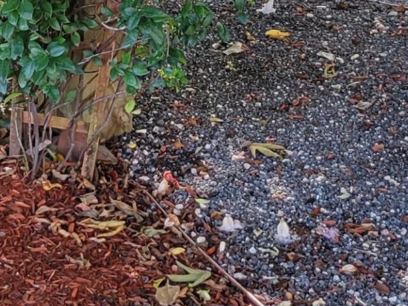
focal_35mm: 122
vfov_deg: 11.2
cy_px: -263
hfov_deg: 15.8
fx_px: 1437
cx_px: -29
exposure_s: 1/120
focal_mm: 5.4
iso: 50
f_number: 1.8
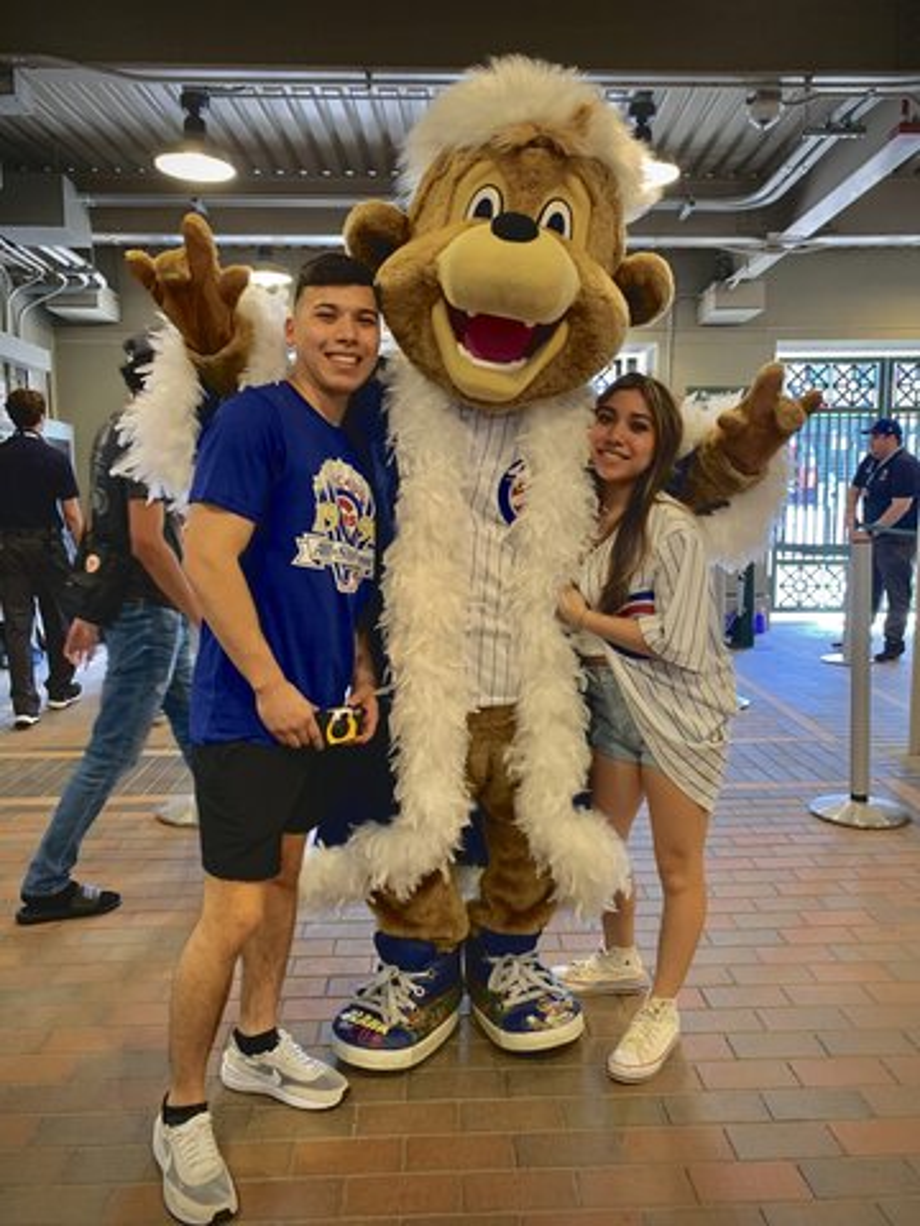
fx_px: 921
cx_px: 460
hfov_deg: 53.1
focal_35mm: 26
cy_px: 613
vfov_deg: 67.3
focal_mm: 4.25
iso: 160
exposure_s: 1/60
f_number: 1.8
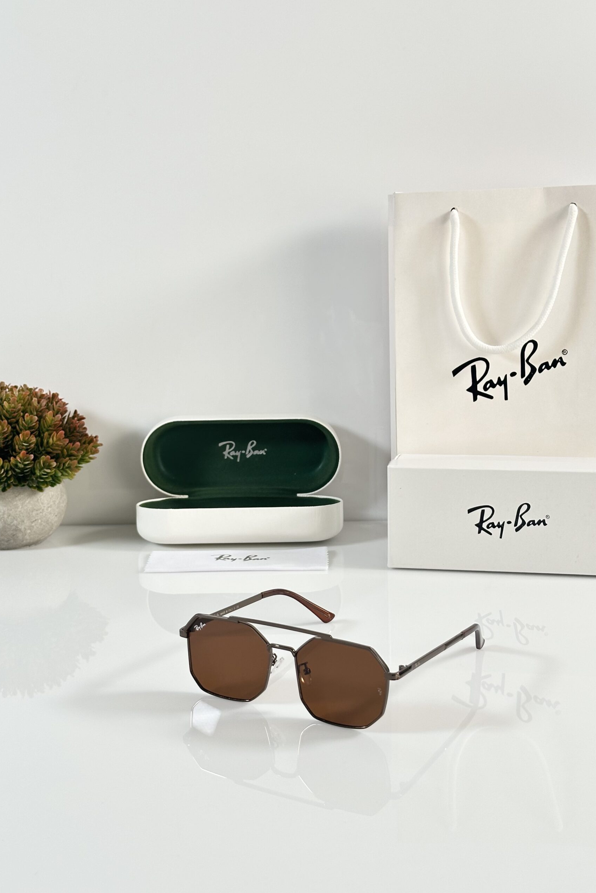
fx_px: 1242
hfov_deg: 27.0
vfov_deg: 39.6
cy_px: 446
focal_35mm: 50
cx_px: 297
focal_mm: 6.86
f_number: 1.78
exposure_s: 1/100
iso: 80
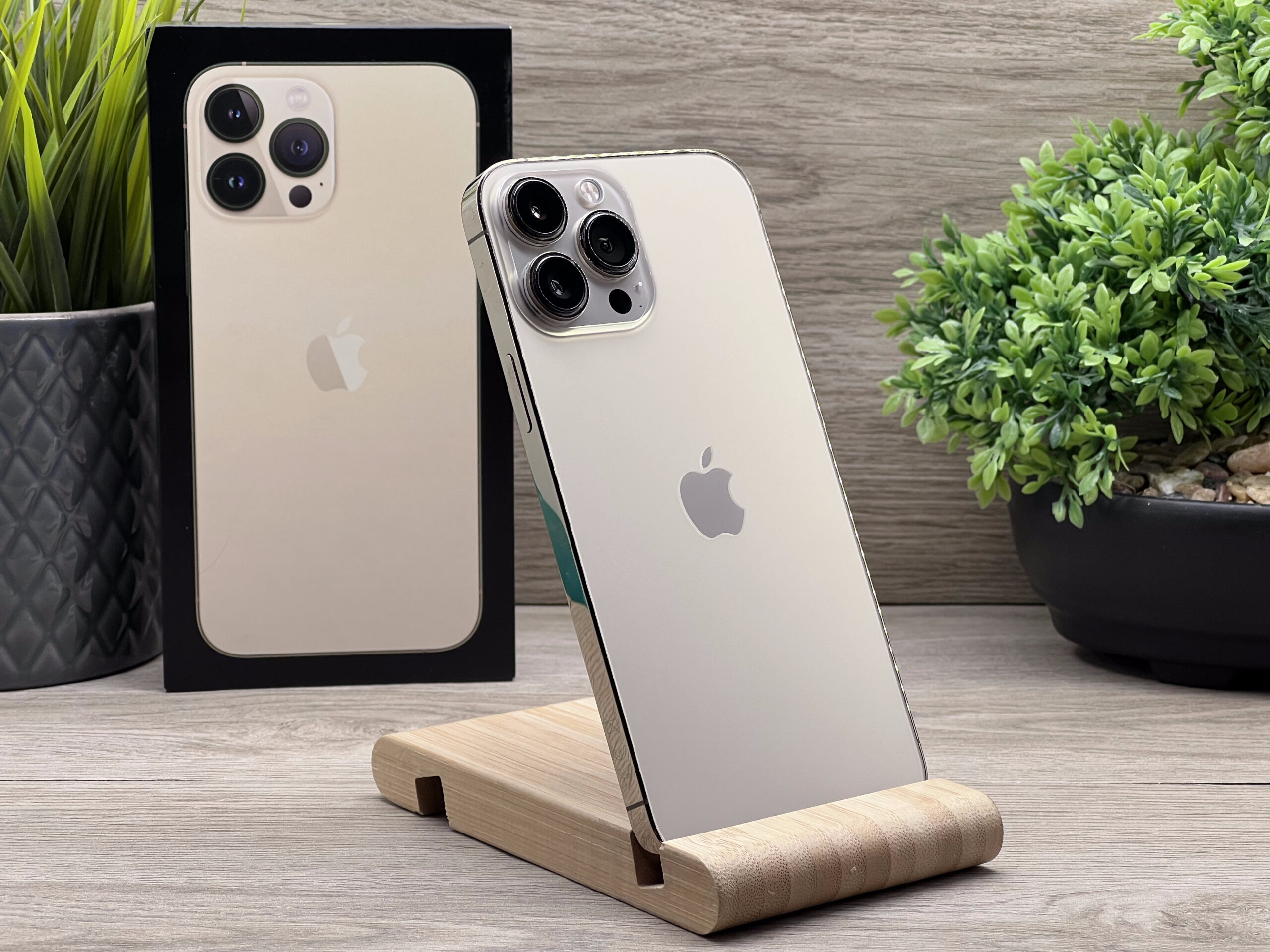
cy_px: 476
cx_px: 635
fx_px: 2825
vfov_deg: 19.1
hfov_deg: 25.3
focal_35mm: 77
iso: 64
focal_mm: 9
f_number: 2.8
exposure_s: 1/100
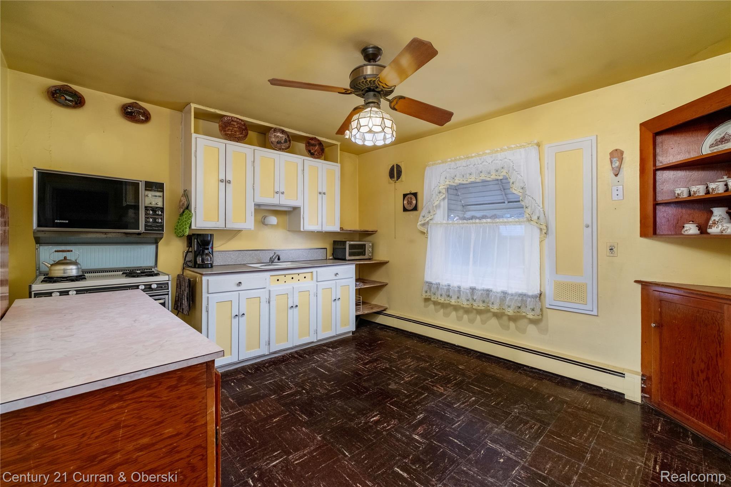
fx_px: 305
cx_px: 366
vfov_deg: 77.3
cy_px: 244
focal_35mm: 15
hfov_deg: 100.4
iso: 500
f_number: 5.6
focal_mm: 10
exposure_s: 1/125
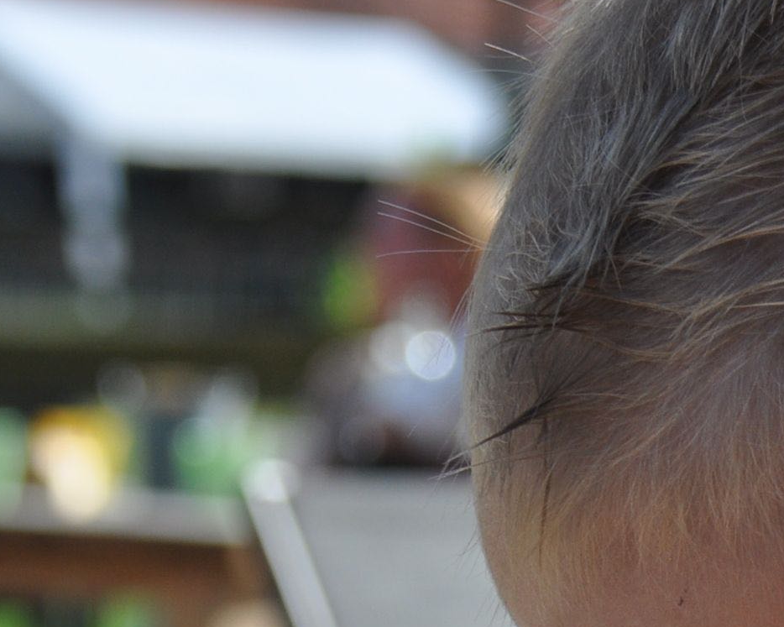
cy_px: 755
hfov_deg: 6.1
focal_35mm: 315
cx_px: 901
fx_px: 7299
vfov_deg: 4.9
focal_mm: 65
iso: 400
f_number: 5.3
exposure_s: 1/1000
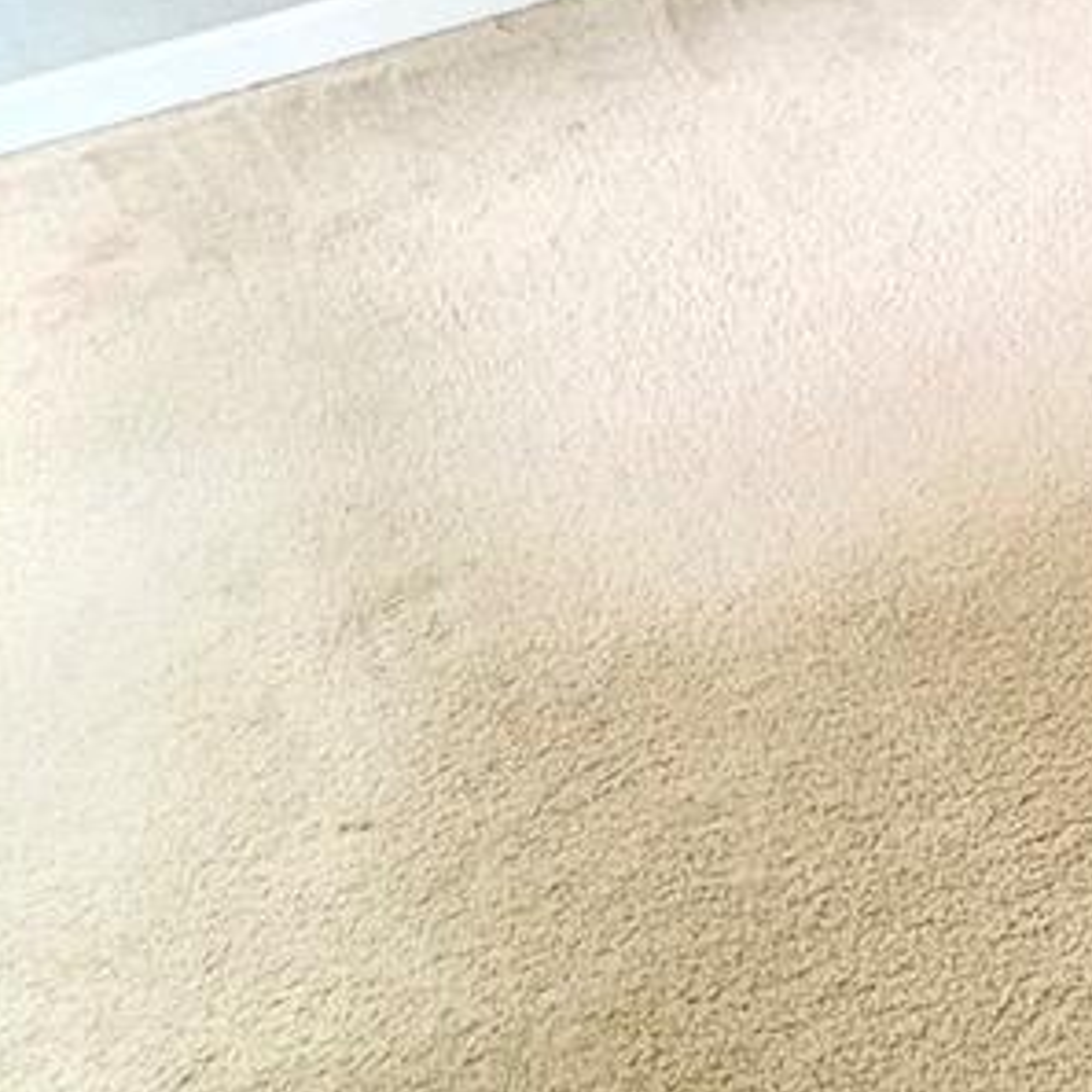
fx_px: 2284
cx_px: 1379
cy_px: -728
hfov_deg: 24.0
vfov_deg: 20.9
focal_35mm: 64
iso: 500
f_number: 2.2
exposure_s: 1/60
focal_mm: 2.22
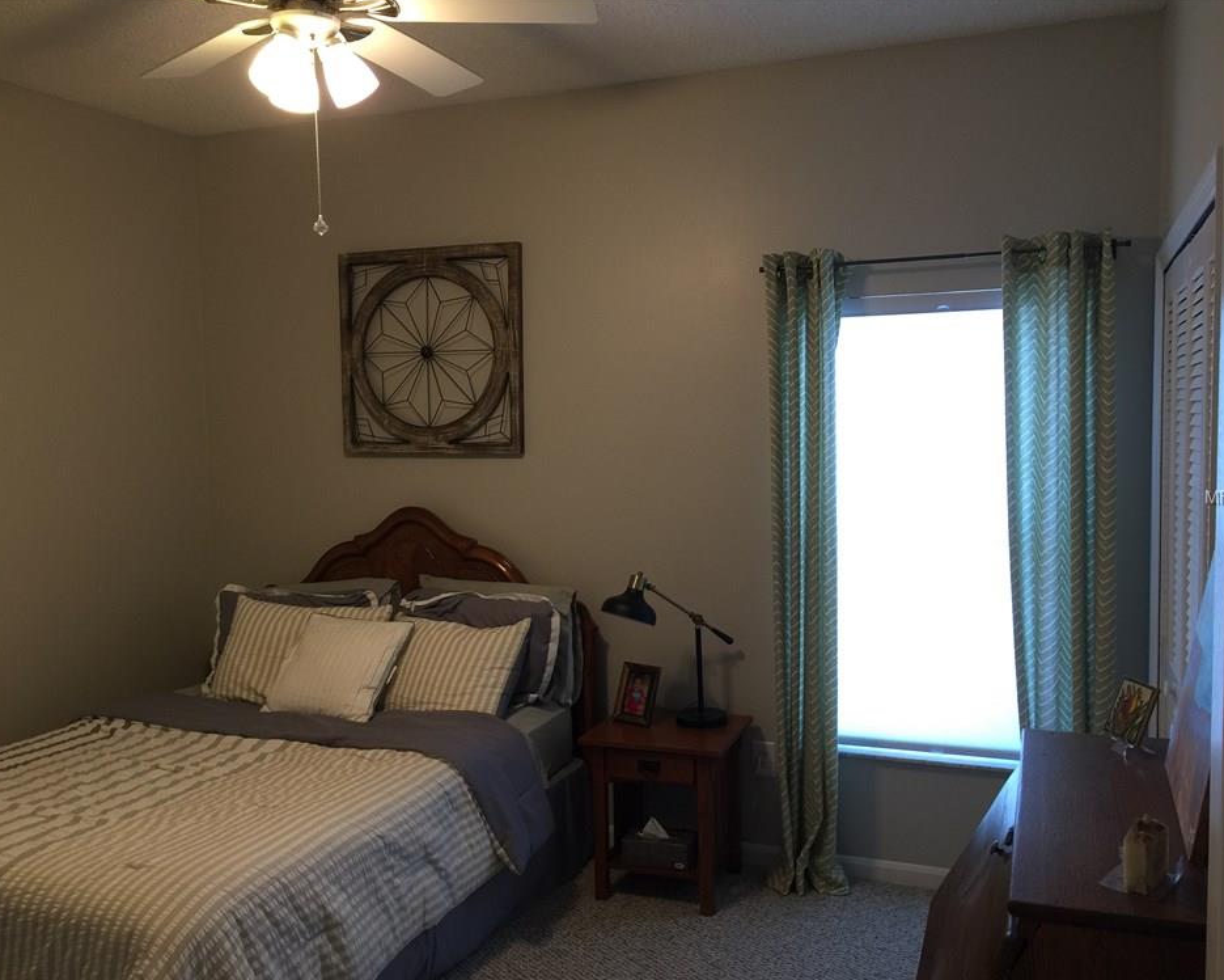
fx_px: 1123
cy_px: 498
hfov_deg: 57.2
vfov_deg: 47.1
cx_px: 614
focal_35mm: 31
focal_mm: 4.15
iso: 32
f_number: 2.2
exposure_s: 1/15
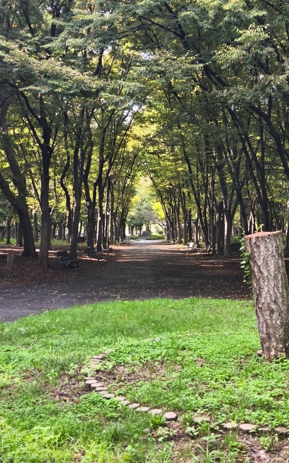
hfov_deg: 26.3
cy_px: 232
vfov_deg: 41.1
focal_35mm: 49
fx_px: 618
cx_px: 151
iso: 125
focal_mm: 6.18
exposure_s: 1/100
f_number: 1.65
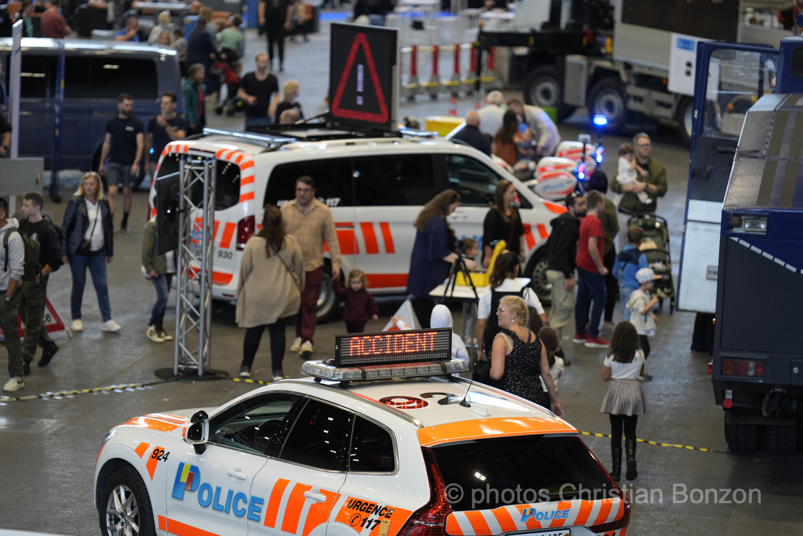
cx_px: 402
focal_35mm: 160
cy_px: 268
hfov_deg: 12.8
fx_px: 3569
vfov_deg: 8.6
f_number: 2.8
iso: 800
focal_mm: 160
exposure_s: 1/100
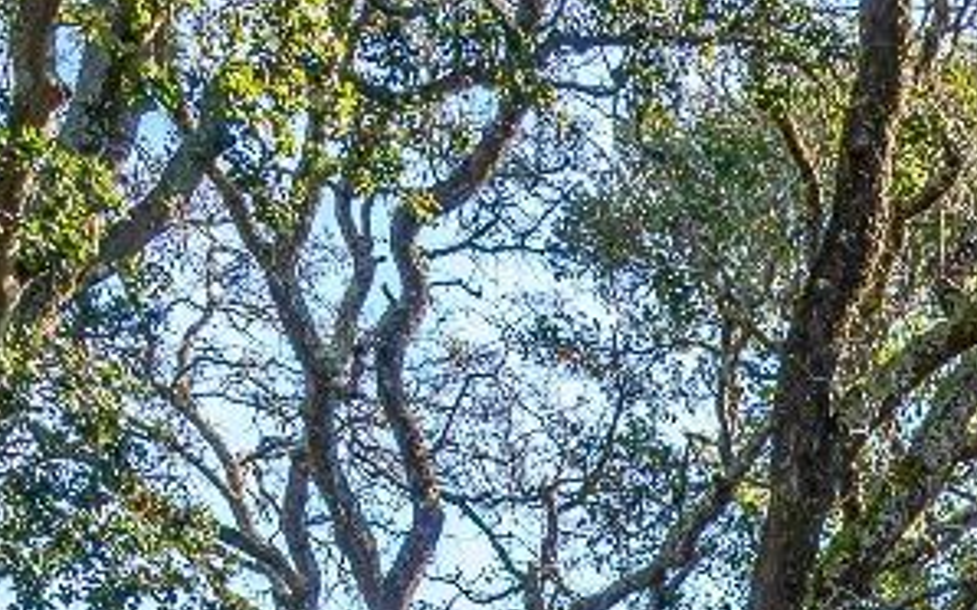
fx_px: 2183
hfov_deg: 21.4
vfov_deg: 11.8
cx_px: 1443
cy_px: 1610
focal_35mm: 82
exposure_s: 1/50
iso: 320
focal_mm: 16
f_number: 11
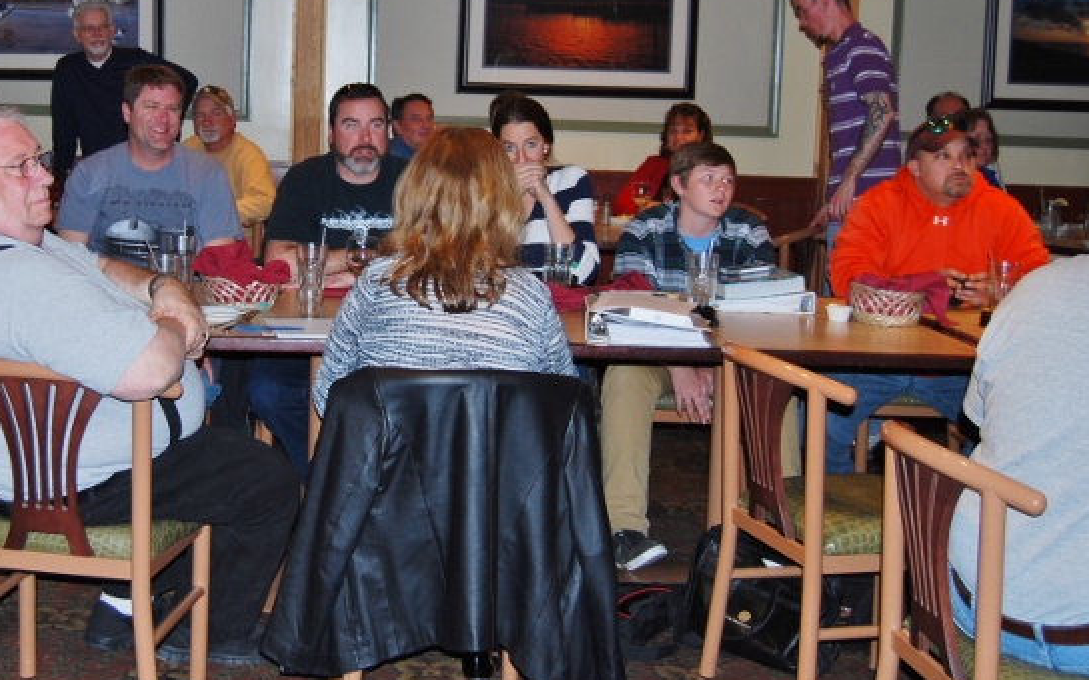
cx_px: 340
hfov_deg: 37.0
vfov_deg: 23.8
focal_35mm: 54
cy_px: 218
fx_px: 1603
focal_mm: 24
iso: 200
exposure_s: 1/60
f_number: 4
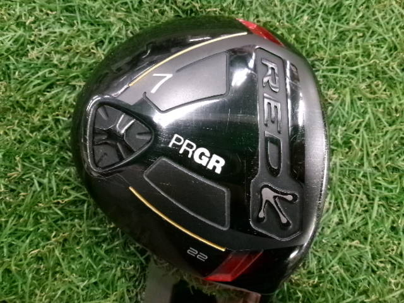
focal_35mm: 28
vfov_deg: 49.7
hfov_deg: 63.4
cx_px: 202
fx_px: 327
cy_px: 152
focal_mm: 5.1
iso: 800
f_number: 3.9
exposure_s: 1/34
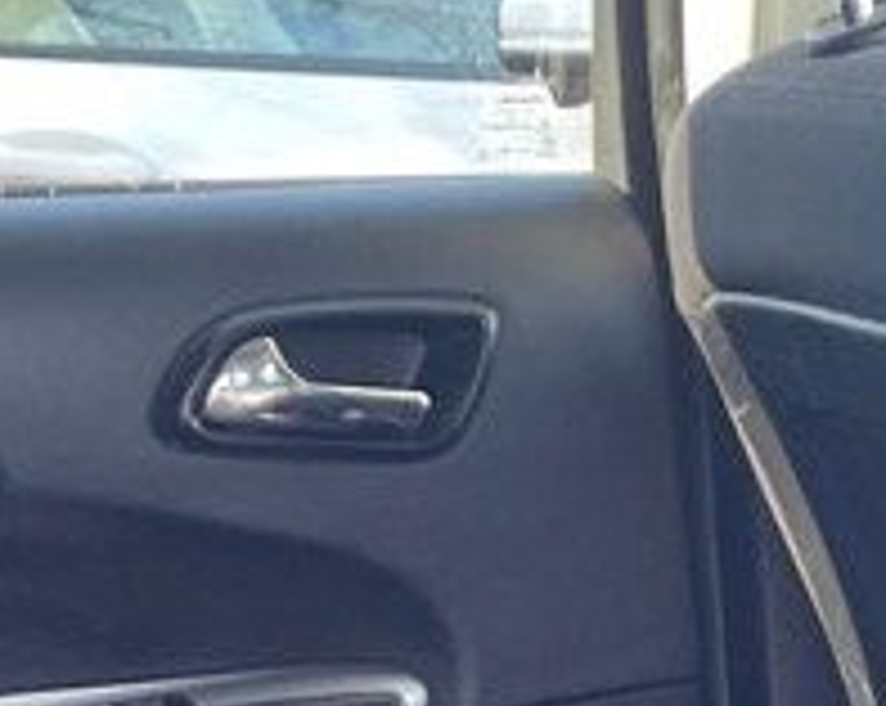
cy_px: 967
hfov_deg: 14.6
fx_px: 3456
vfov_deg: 11.3
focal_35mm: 132
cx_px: 643
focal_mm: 5.1
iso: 125
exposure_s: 1/63
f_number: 1.6
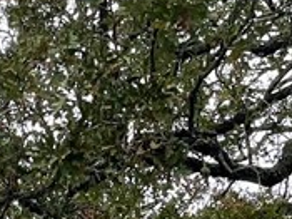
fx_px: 1281
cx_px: -102
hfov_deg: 12.5
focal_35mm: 152
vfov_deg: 8.4
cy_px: 617
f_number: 1.6
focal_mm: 4.2
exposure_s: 1/485
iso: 32
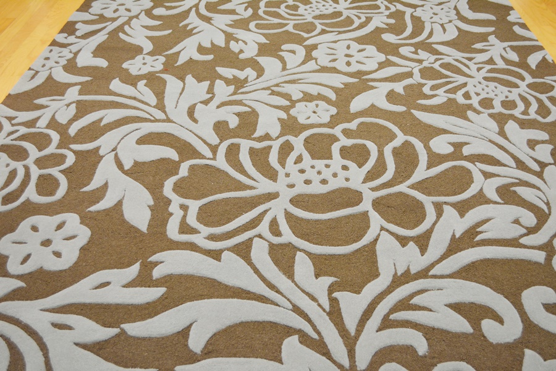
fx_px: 602
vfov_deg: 34.2
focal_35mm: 39
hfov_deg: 49.6
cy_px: 186
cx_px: 278
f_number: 4.2
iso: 800
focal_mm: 26
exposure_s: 1/50
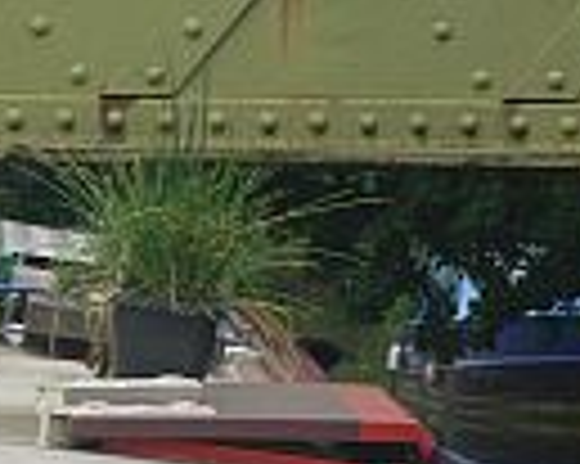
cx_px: -126
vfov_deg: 3.5
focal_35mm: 439
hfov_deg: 4.4
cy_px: 239
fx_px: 7530
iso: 80
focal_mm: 26.8
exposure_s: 1/100
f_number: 5.6
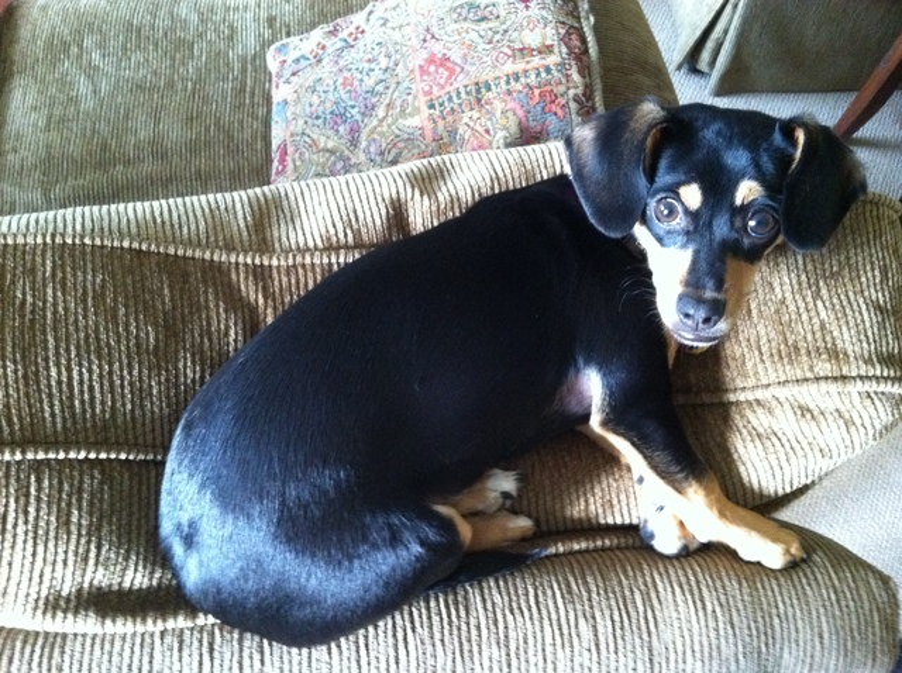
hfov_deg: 52.7
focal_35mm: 35
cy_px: 336
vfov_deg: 40.6
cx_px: 451
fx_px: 911
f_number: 2.8
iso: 800
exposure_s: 1/15
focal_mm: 3.85
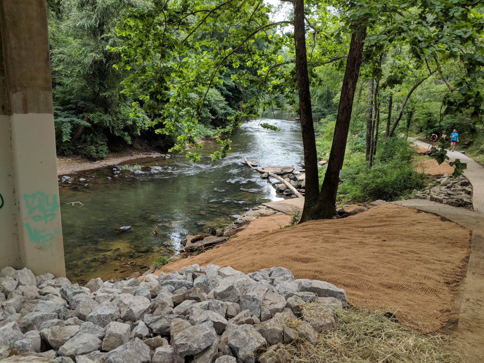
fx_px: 378
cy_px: 182
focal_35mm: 27
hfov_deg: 65.3
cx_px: 242
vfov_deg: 51.4
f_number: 1.8
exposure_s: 1/442
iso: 51
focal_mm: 4.44
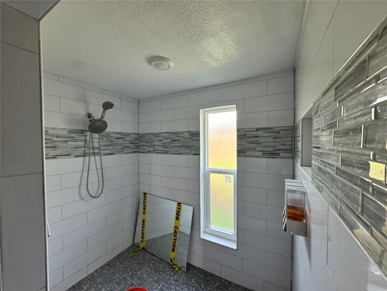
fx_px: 157
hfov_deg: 102.1
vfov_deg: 85.7
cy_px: 146
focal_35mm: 14
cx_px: 194
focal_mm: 2.22
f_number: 2.2
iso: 250
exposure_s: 1/60
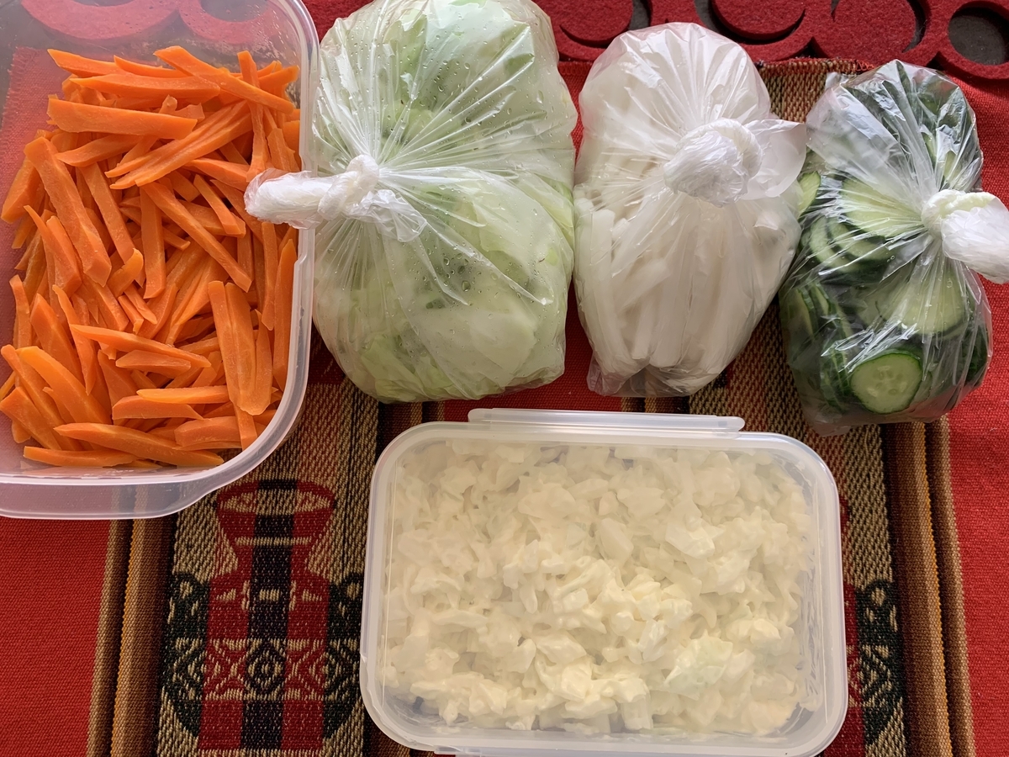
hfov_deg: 67.3
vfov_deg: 53.1
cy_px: 378
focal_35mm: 26
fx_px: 758
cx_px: 504
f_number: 1.8
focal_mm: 4.25
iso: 64
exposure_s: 1/121
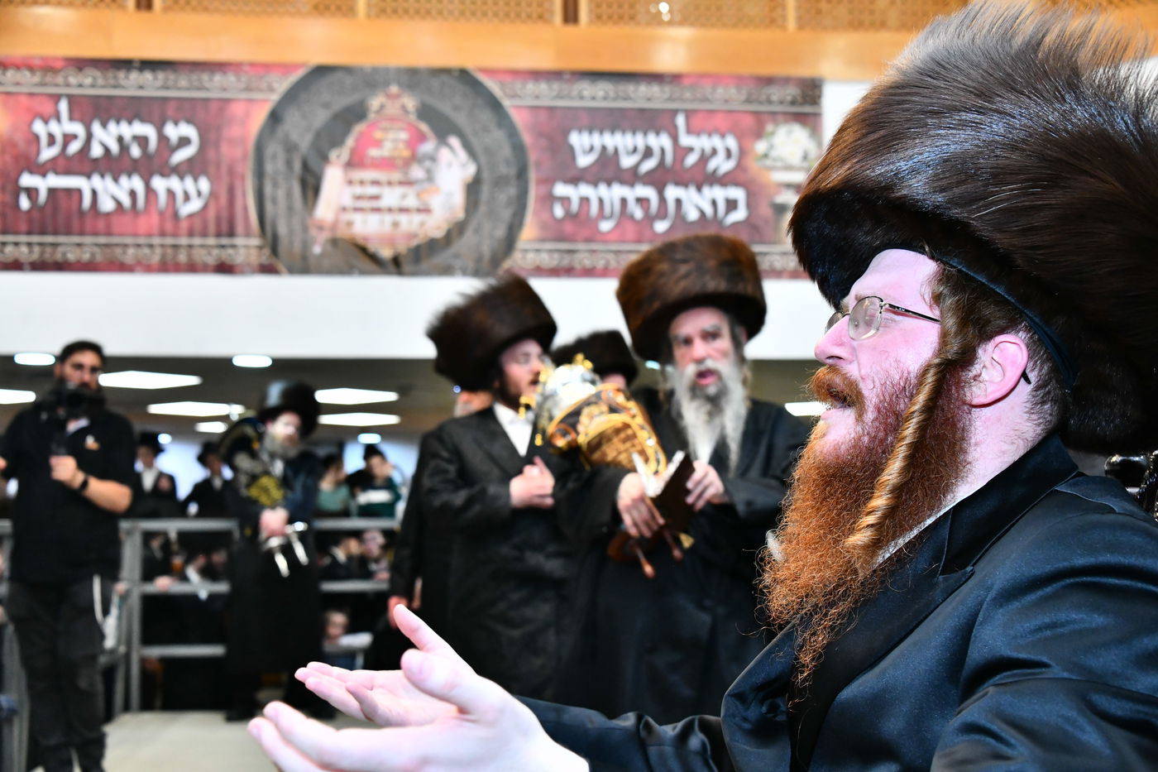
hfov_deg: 41.1
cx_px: 579
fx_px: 1544
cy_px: 386
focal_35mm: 48
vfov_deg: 28.1
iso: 2500
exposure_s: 1/200
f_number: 5.6
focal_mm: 48
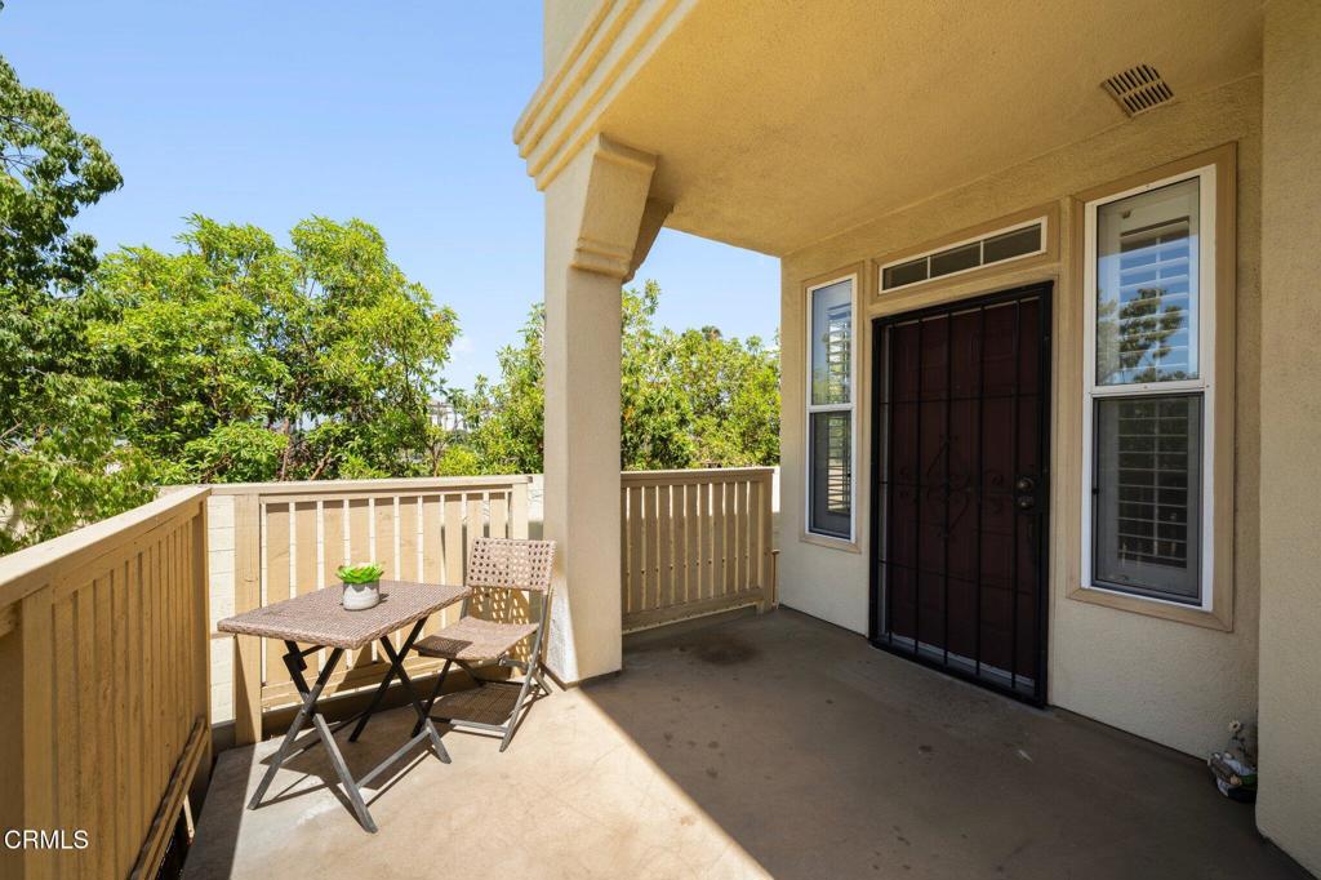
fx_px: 514
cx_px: 660
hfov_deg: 104.3
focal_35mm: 14
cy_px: 440
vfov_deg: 81.2
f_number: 7.1
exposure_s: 1/80
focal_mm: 14
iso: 400
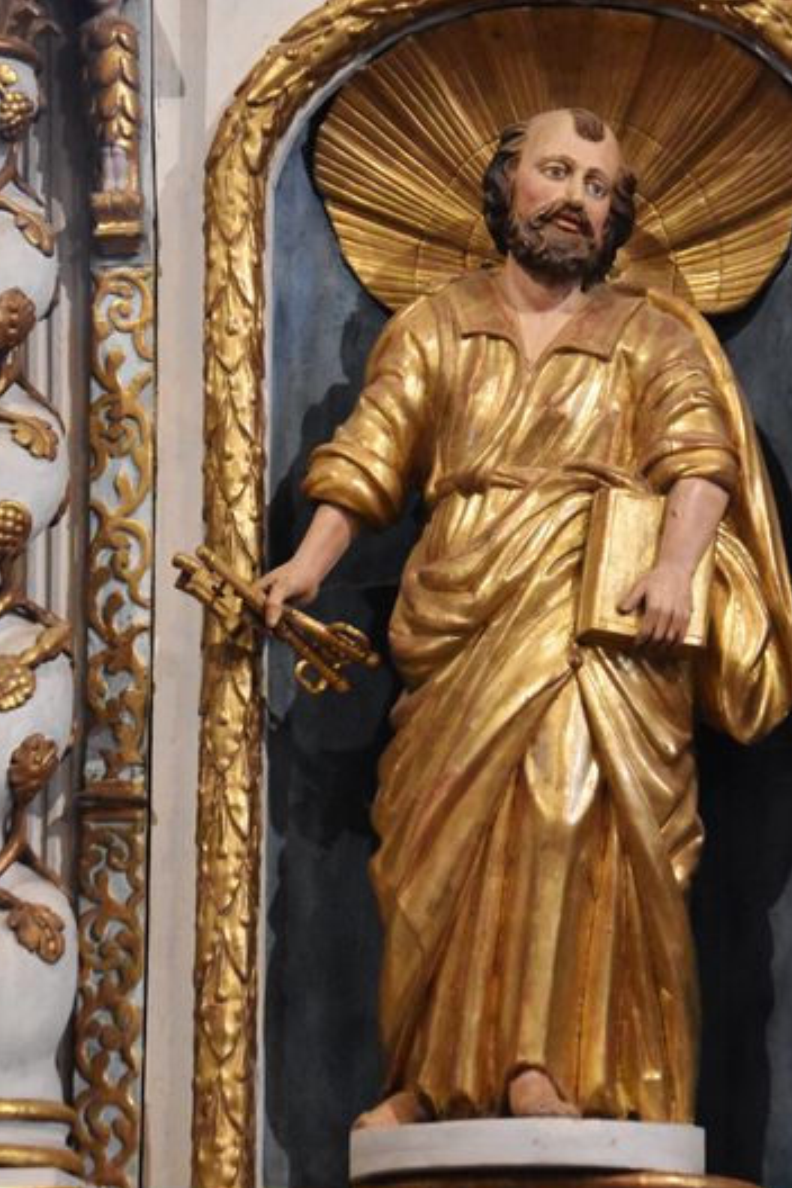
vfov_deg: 11.5
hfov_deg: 7.7
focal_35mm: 179
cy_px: 569
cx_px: 489
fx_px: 5907
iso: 9000
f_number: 4.5
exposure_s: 1/125
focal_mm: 90
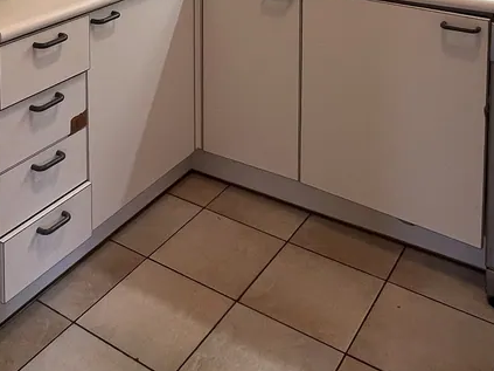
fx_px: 613
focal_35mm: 43
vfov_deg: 27.1
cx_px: 188
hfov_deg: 43.5
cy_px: -135
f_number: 1.8
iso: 160
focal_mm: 1.57
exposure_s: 1/100
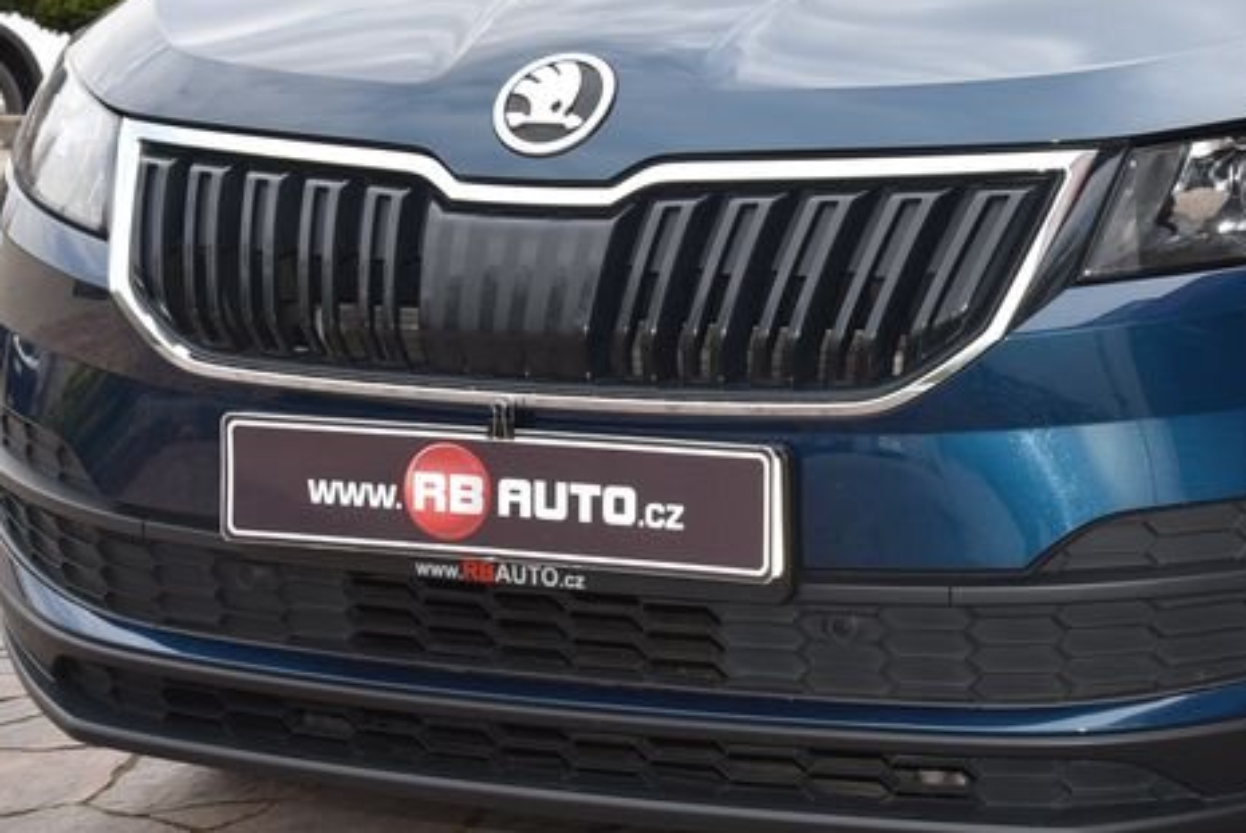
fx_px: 3049
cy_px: 217
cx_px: 1093
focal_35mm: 88
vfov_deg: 15.5
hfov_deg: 22.6
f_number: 10
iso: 500
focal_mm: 40
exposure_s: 1/200
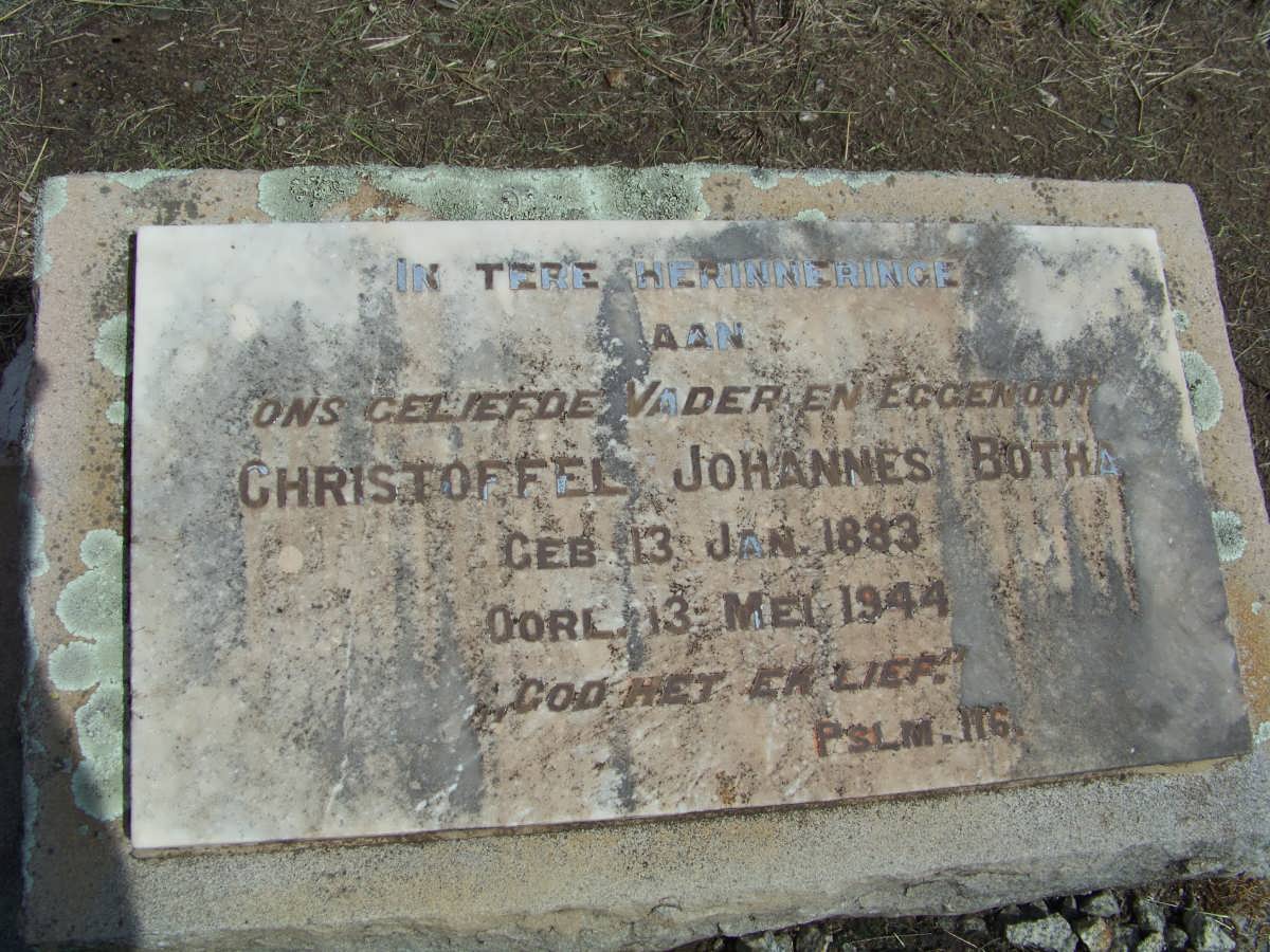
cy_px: 476
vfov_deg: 39.7
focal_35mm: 36
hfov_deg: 51.4
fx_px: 1321
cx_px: 635
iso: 64
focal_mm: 5.85
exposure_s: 1/800
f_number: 5.6
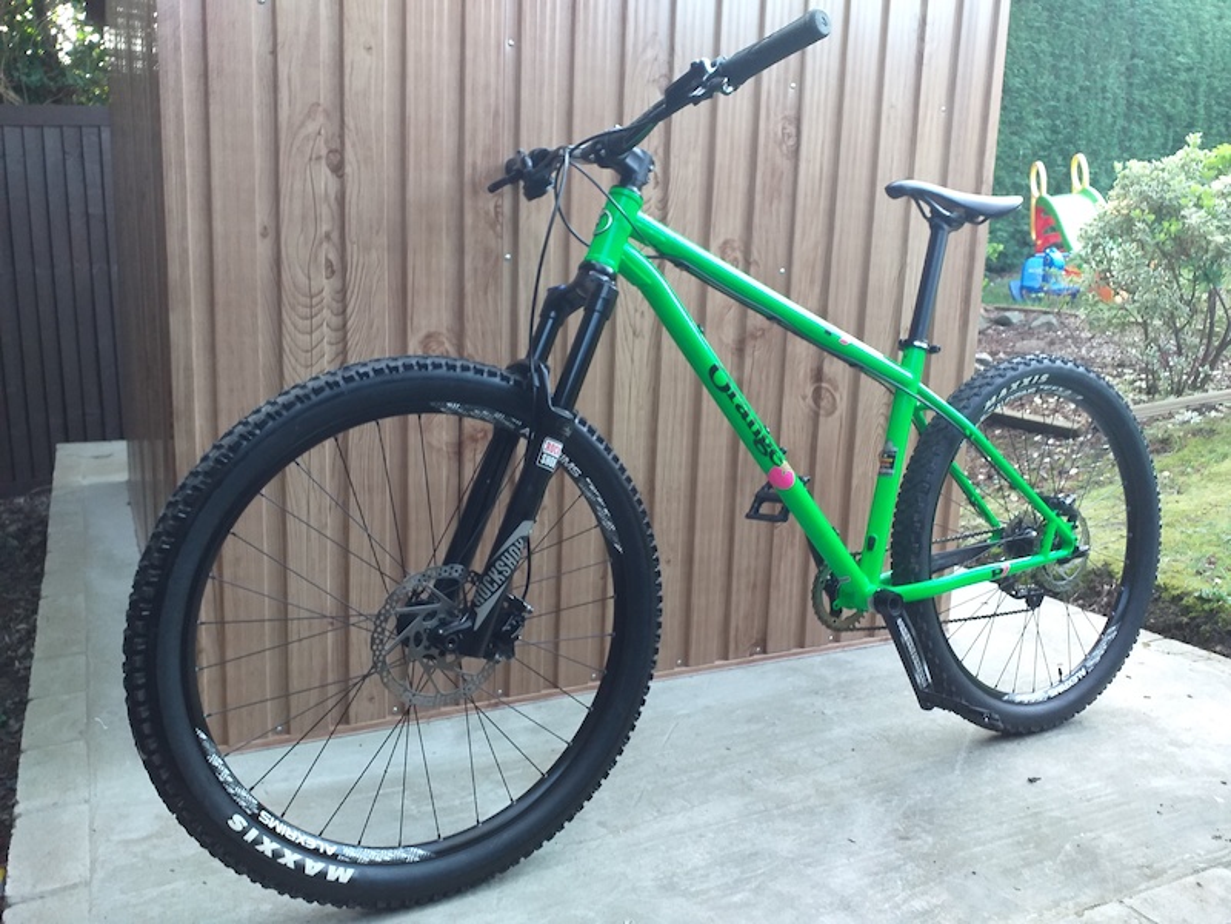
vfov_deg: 51.4
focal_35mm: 27
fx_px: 960
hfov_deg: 65.3
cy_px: 462
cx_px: 616
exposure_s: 1/50
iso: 80
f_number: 1.9
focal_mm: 3.6
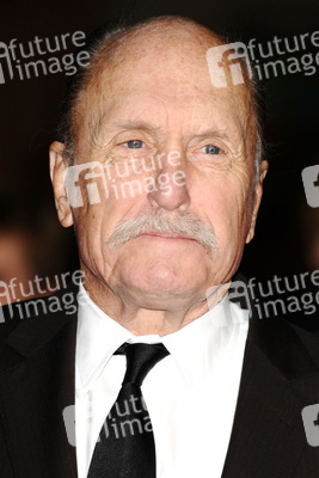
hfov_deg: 4.6
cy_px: 239
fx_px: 3984
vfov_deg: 6.9
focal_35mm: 300
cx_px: 160
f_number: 4.5
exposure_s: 1/200
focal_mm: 200
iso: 320
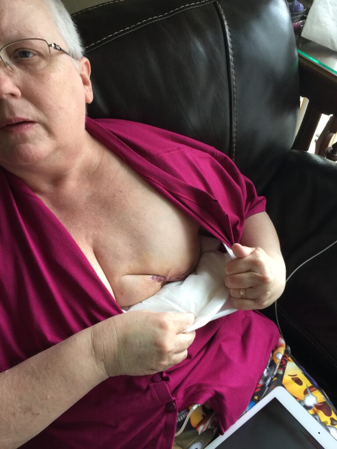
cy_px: 224
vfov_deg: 61.7
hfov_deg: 48.2
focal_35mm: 29
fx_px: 376
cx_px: 168
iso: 50
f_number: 2.2
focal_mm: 4.15
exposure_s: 1/30
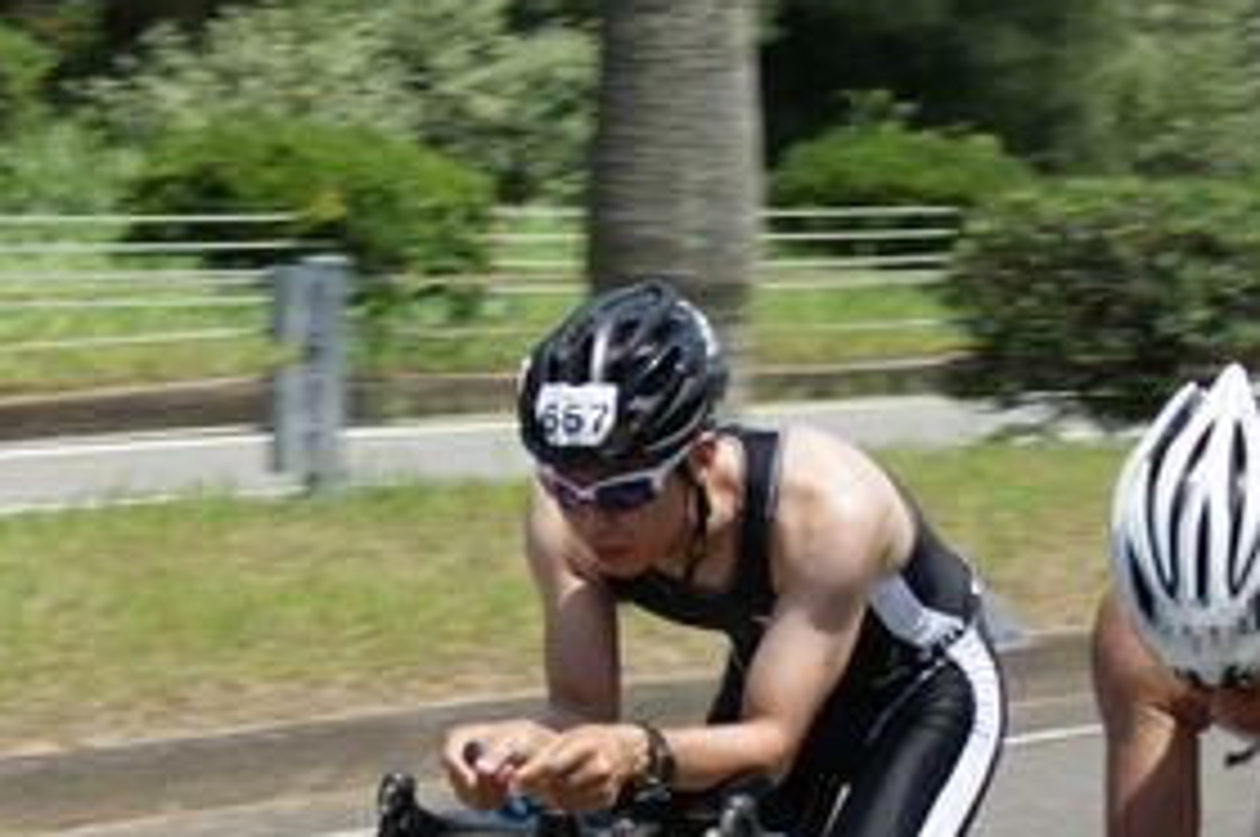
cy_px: 695
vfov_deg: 6.8
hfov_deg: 10.2
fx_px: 7023
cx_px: 464
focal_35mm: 201
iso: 100
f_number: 7.1
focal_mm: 75
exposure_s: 1/250
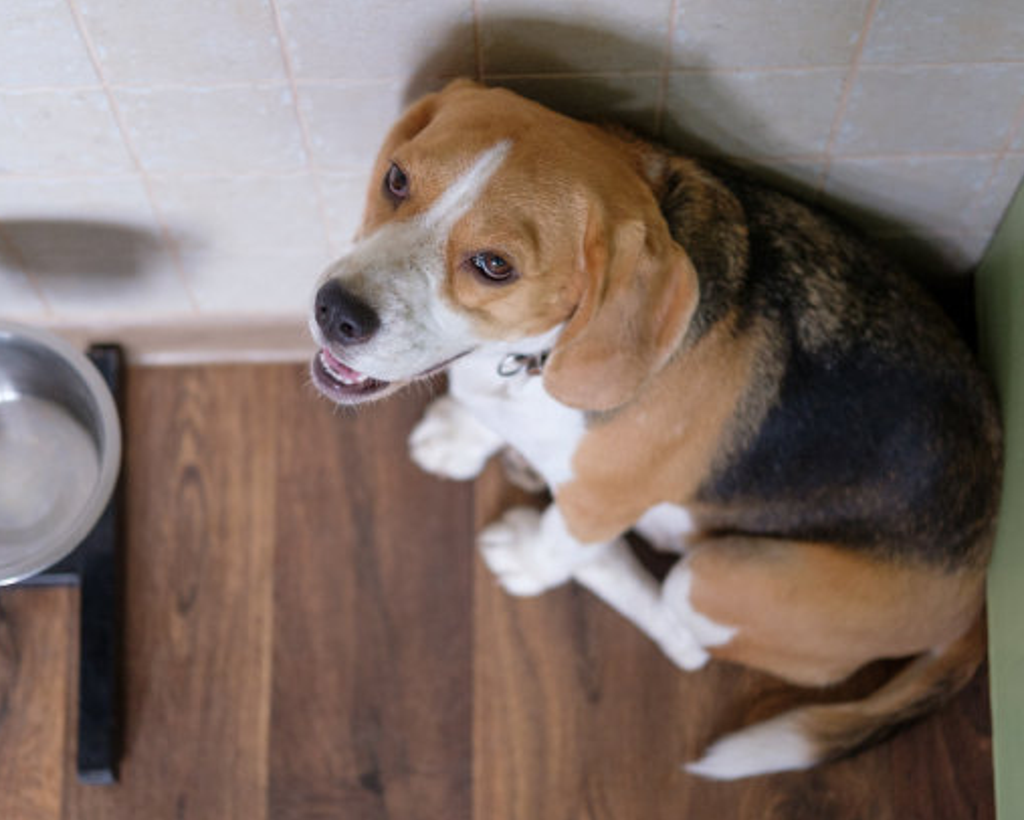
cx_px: 463
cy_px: 410
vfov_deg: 25.4
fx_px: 1819
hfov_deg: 31.4
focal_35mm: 60
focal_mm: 35
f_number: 2
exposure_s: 1/200
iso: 1600
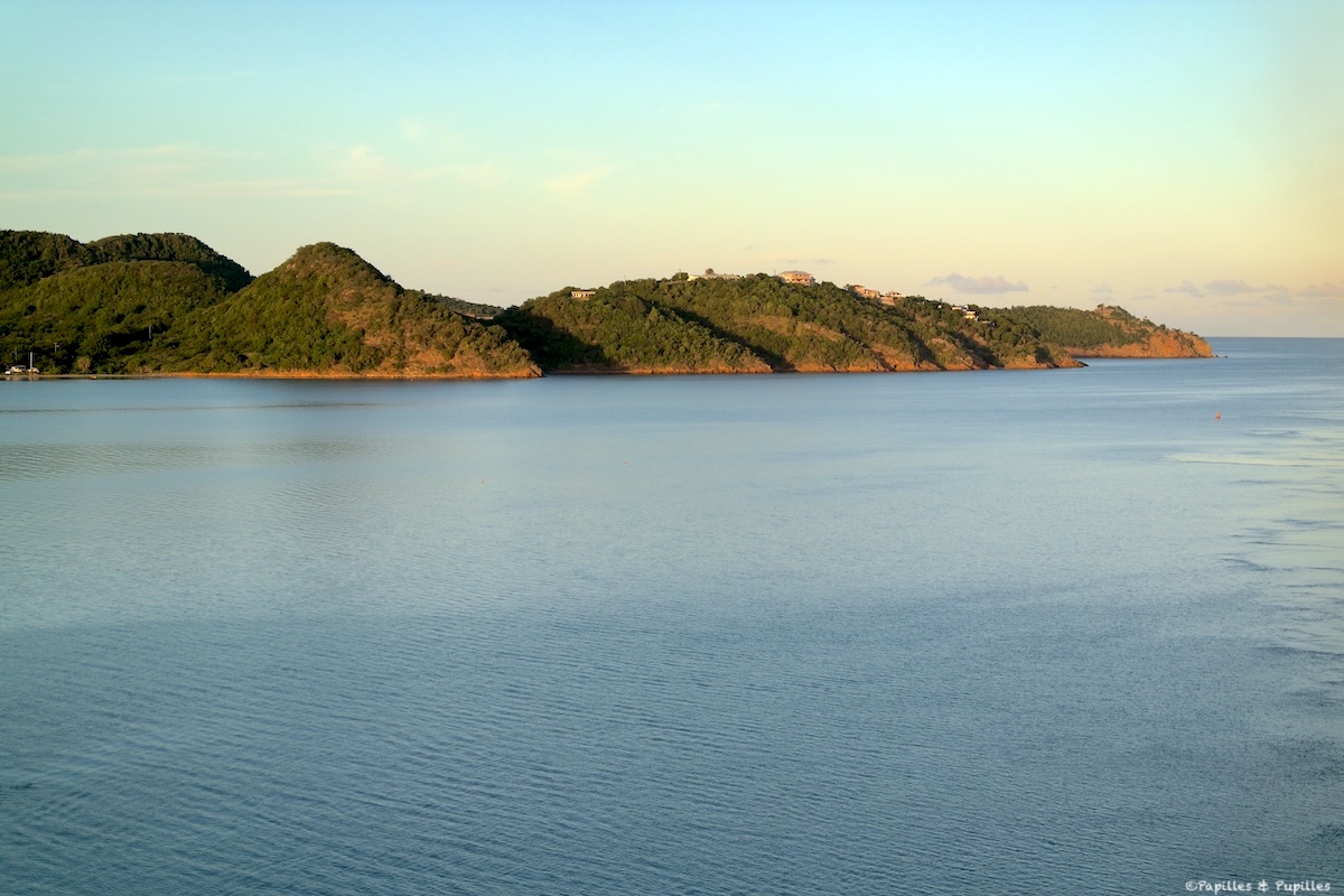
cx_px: 672
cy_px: 448
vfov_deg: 17.7
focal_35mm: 77
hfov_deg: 26.3
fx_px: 2874
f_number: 5.6
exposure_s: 1/200
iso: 100
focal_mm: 50
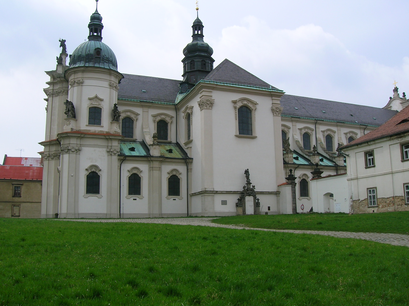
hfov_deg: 54.0
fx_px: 401
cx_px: 204
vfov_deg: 41.7
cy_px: 153
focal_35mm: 34
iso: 50
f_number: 4.9
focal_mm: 5.7
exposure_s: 1/406
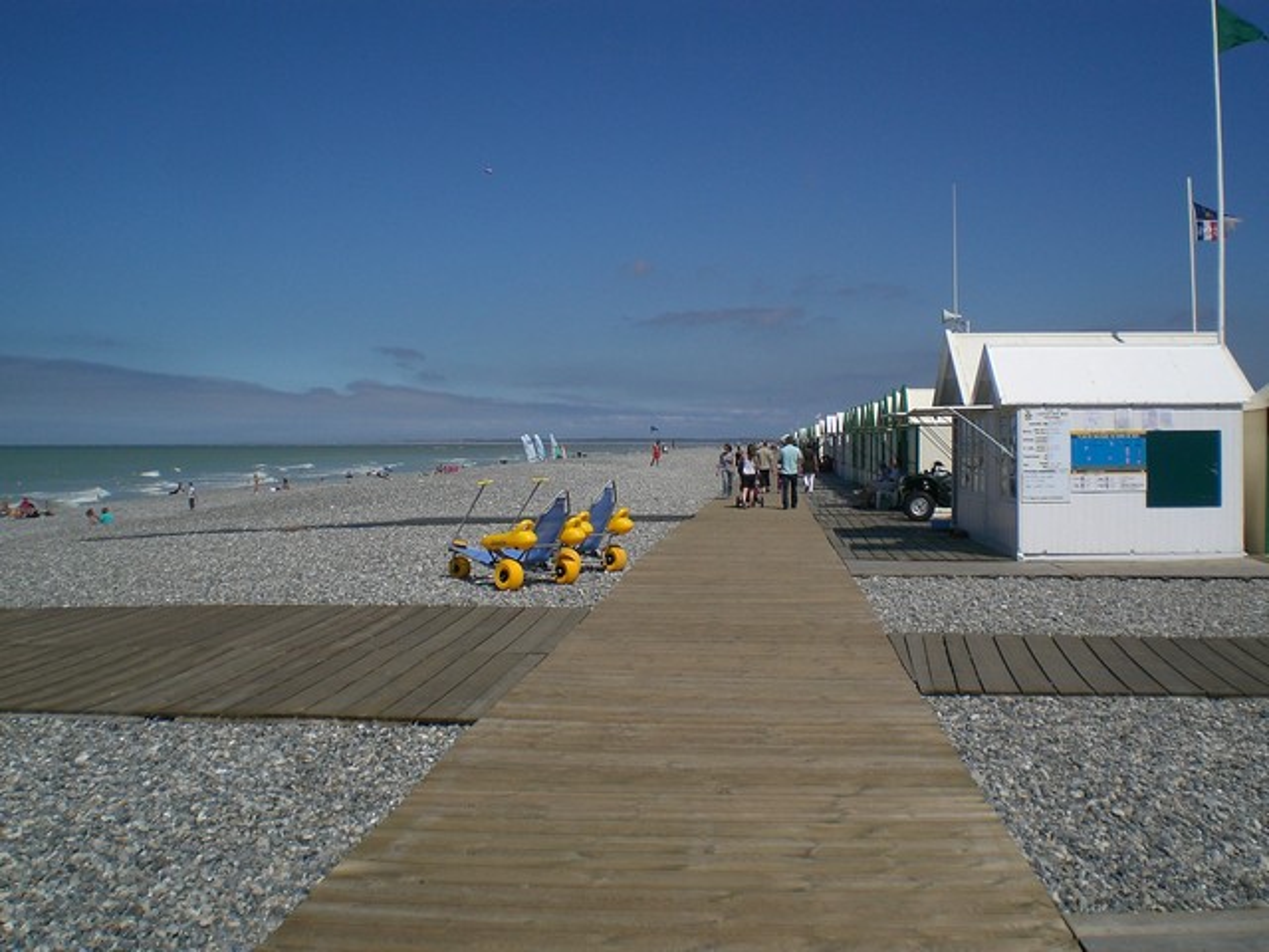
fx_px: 1393
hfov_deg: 49.0
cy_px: 476
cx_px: 634
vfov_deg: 37.7
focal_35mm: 38
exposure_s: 1/1250
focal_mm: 6.3
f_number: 4.4
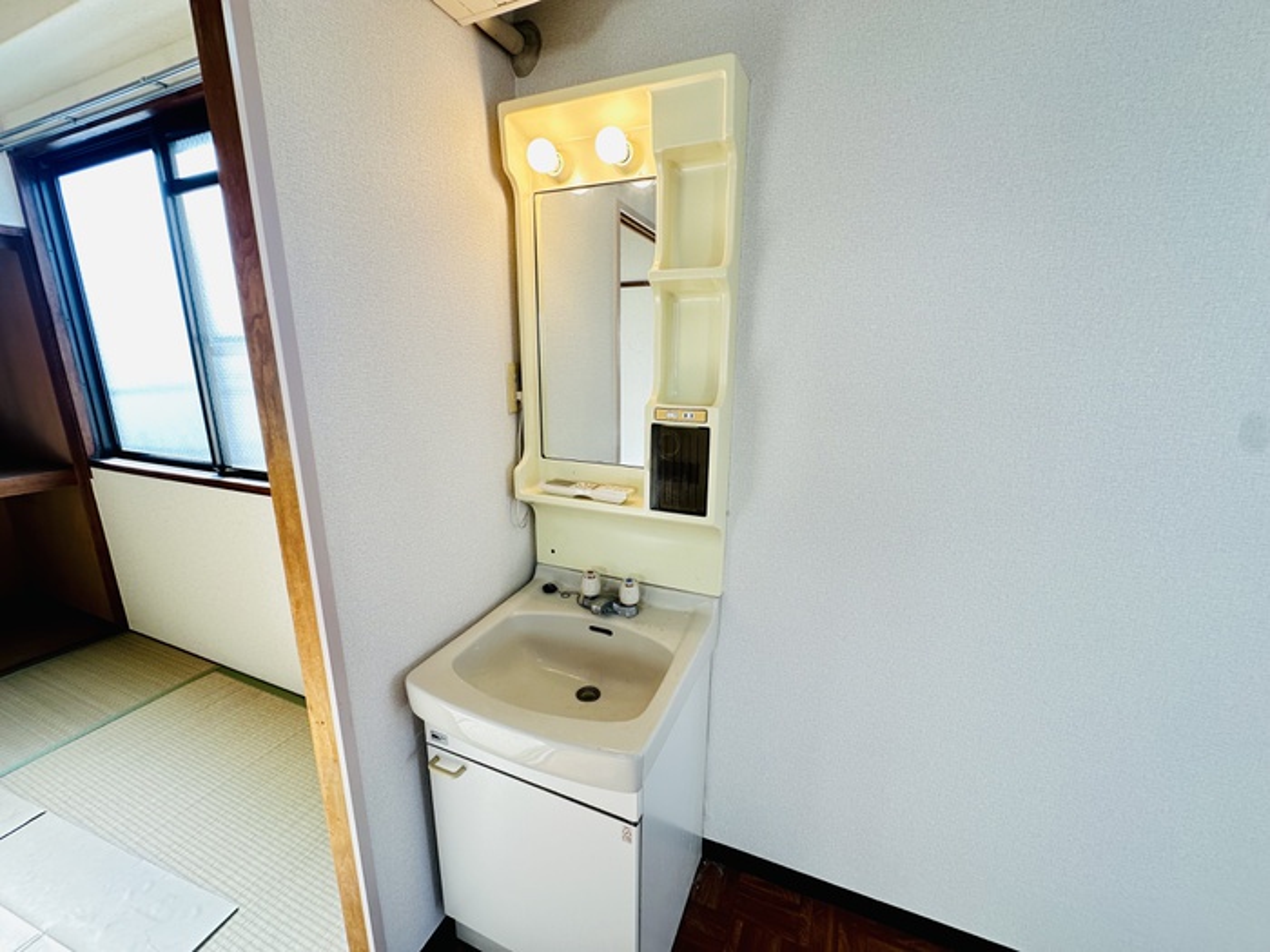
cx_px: 635
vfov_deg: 85.7
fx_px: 514
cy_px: 476
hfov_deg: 102.1
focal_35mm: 14
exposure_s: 1/120
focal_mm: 2.22
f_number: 2.2
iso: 125
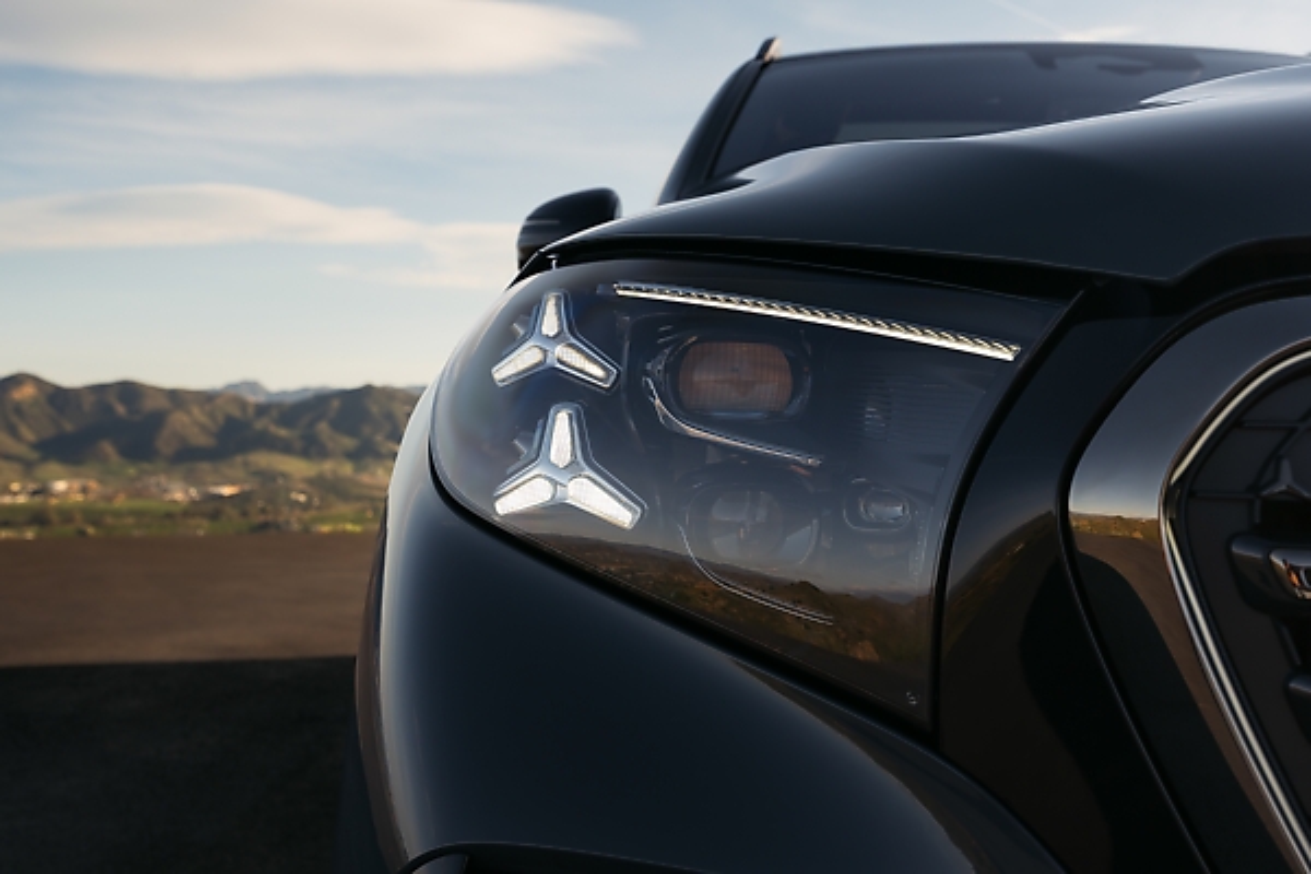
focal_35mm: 35
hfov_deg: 54.4
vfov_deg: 37.9
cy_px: 437
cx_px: 656
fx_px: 1274
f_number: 7.1
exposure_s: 1/500
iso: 250
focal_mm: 35
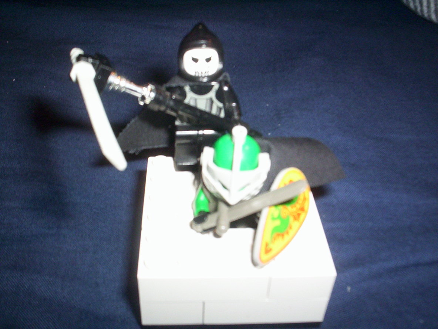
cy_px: 164
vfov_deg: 37.7
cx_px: 219
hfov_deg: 49.0
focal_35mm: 38
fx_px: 481
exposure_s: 1/60
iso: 140
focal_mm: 4.99
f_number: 4.5
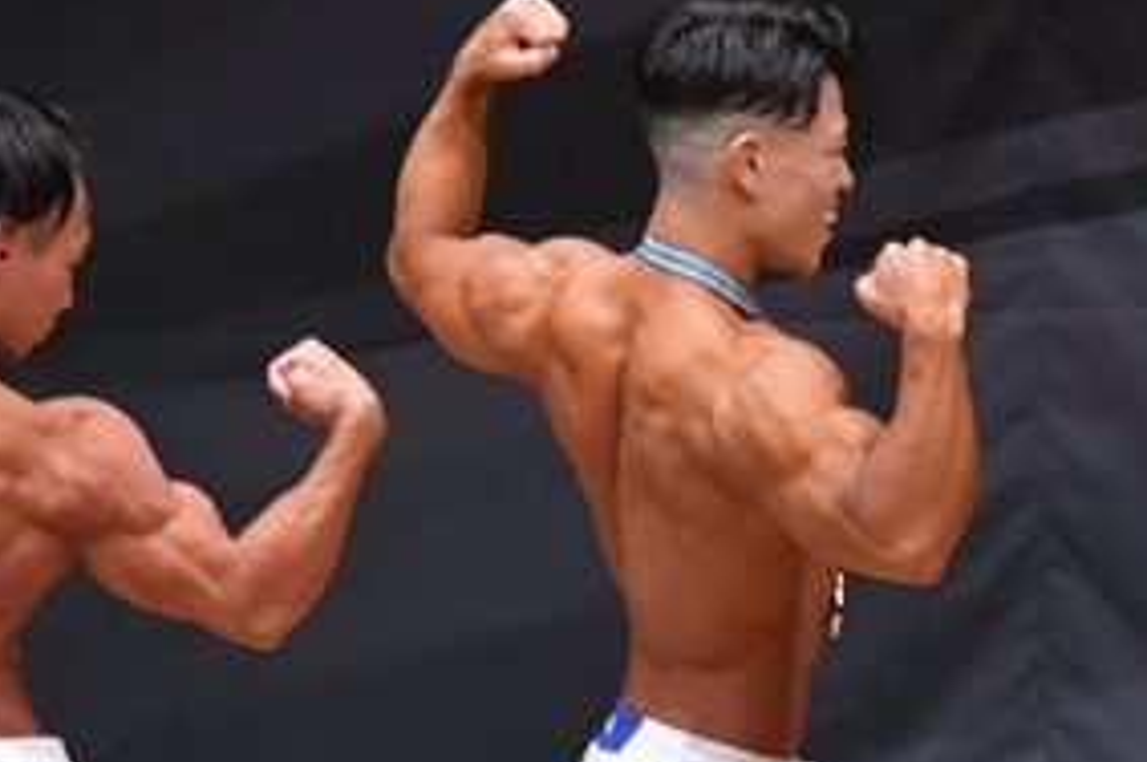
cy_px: 770
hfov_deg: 2.8
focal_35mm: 740
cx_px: 695
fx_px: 23550
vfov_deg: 1.9
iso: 6400
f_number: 5.6
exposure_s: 1/400
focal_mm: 180
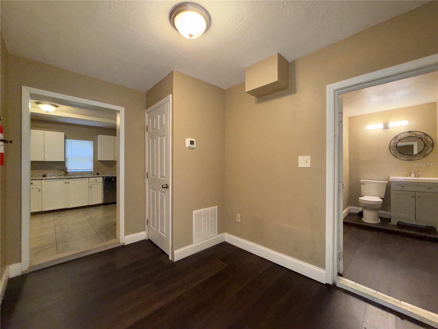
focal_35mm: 14
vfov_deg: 85.7
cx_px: 219
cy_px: 164
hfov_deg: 102.1
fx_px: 177
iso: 500
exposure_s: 1/60
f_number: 2.2
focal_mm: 2.22
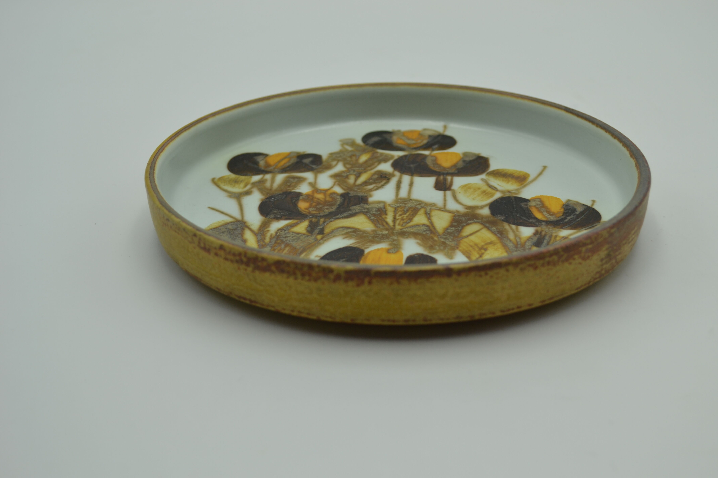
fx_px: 1037
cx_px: 388
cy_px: 243
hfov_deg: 38.2
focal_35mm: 52
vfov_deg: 26.0
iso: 100
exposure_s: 1/100
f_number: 6.3
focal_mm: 32
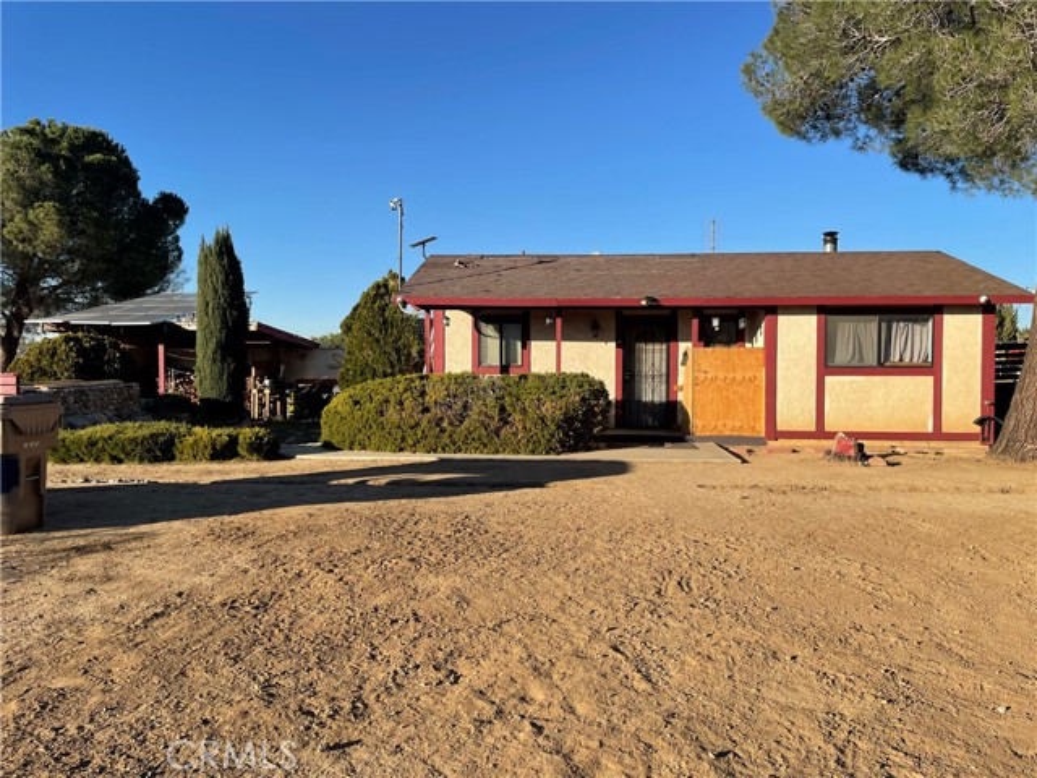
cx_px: 518
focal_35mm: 26
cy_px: 389
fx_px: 779
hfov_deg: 67.3
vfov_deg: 53.1
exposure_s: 1/2618
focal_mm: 4.2
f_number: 1.6
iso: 32
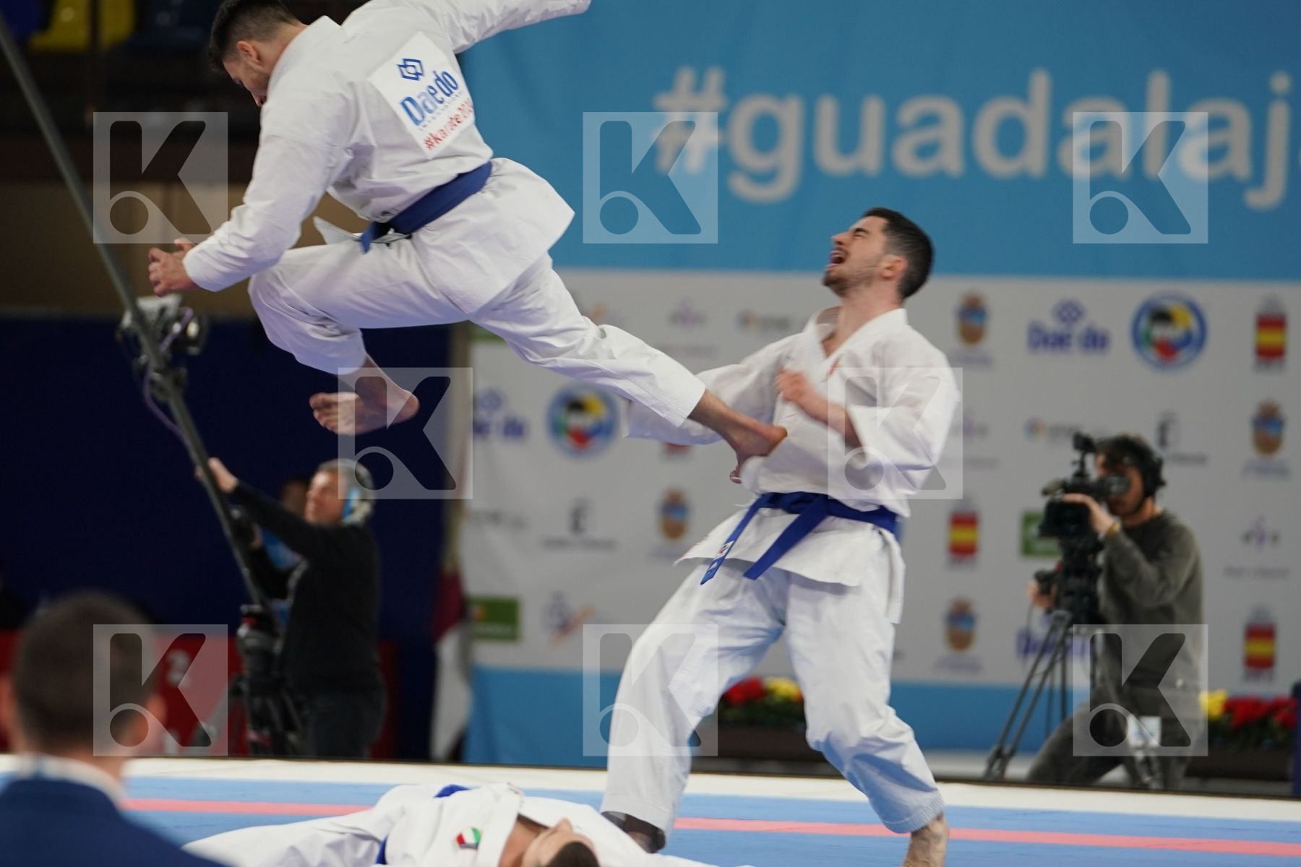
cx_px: 650
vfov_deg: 5.1
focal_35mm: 268
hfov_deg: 7.7
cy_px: 434
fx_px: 9684
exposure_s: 1/250
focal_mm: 179
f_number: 2.8
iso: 400
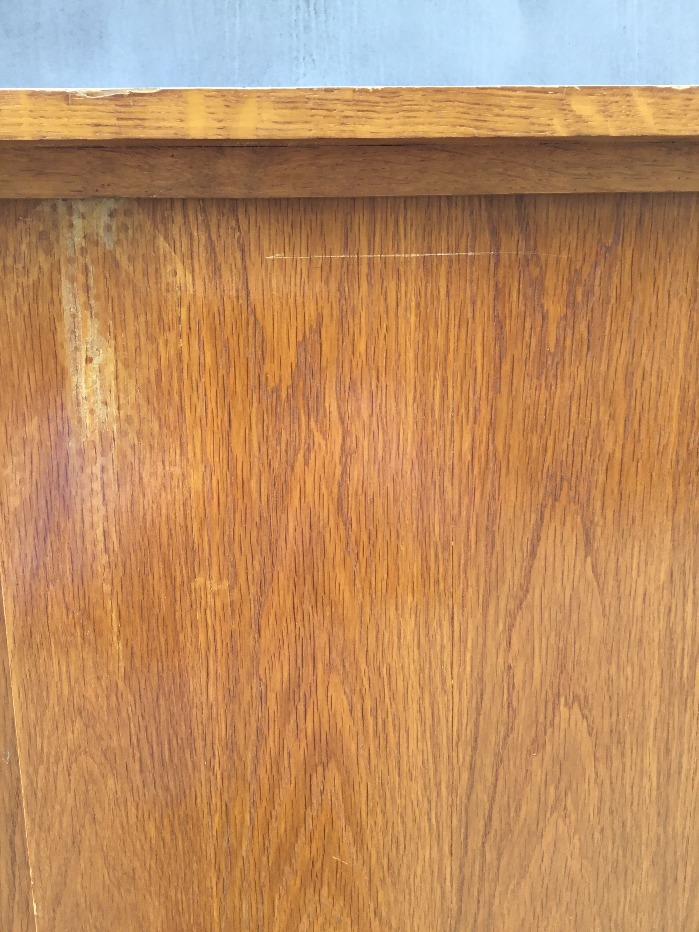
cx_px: 350
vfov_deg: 58.4
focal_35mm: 31
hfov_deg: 45.4
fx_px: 835
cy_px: 466
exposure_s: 1/50
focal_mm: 3.3
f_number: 2.4
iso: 32
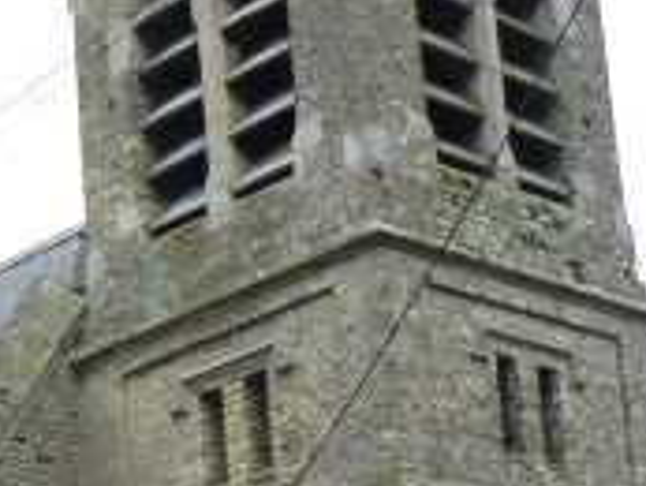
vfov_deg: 11.4
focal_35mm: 125
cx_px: -26
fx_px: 2334
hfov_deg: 15.4
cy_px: 736
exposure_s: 1/160
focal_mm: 6
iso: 80
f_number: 5.6
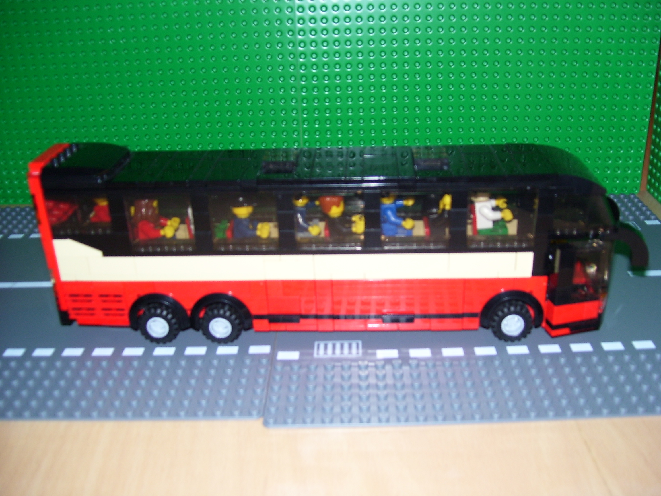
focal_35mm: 36
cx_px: 330
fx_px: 687
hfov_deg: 51.4
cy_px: 248
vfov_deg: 39.7
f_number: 2.7
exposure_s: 1/60
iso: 80
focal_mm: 6
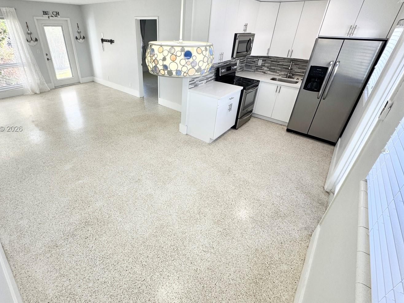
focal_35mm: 17
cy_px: 129
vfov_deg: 74.3
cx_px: 172
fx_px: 198
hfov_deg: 90.4
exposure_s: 1/120
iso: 100
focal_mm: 2.22
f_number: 2.2
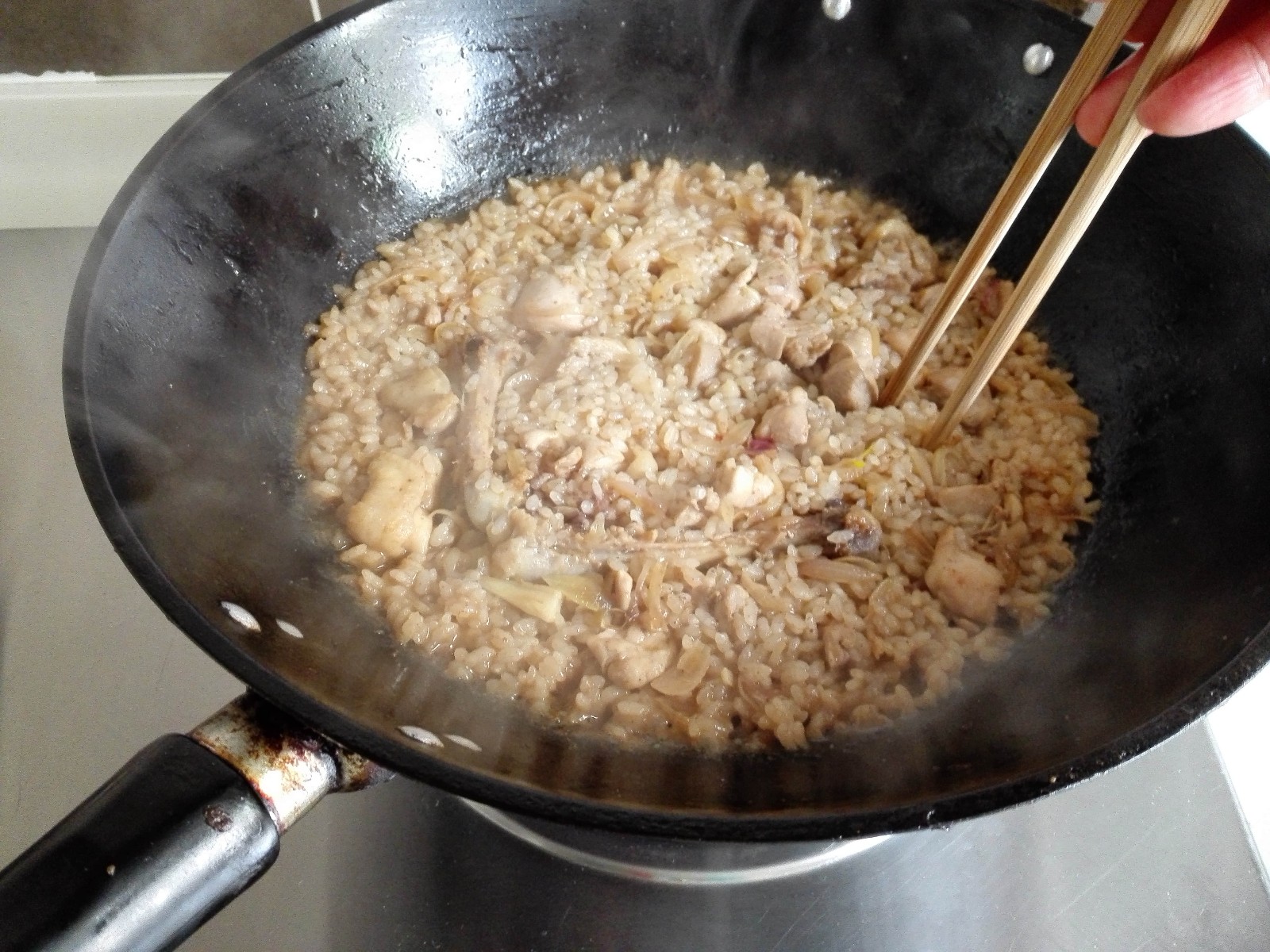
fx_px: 1027
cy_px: 476
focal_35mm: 28
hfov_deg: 63.4
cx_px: 635
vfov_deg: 49.7
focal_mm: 3.79
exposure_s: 1/20
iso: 400
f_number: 2
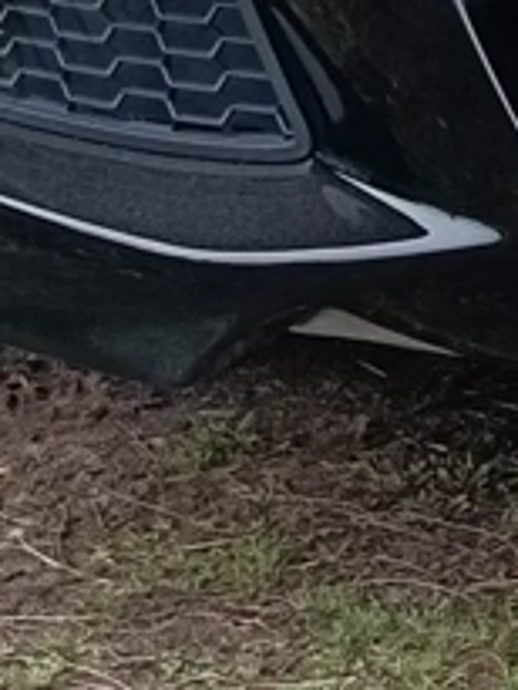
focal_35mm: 156
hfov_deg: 8.6
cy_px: 168
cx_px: 1275
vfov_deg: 12.6
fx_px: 3109
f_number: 1.75
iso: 350
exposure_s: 1/100
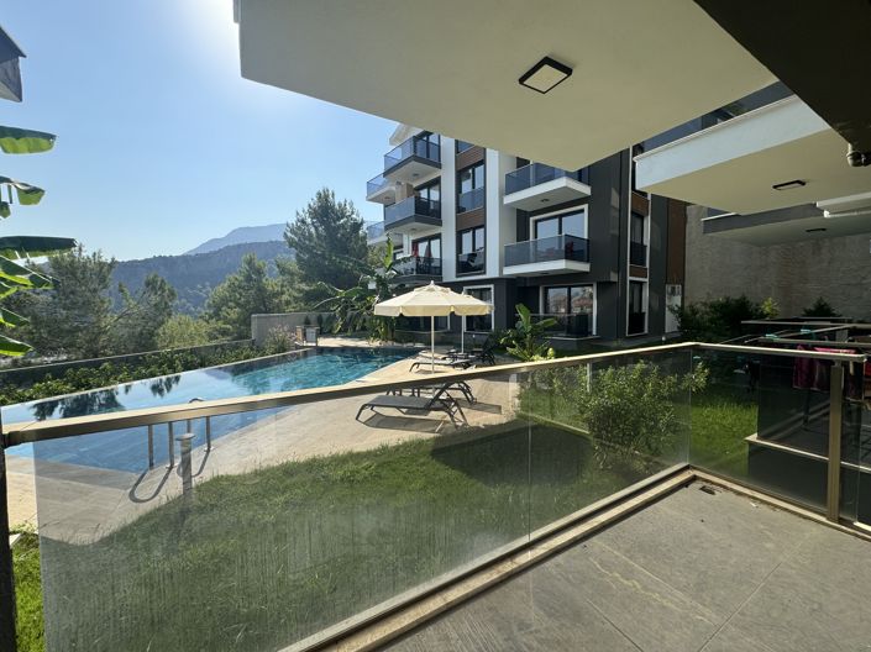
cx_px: 436
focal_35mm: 14
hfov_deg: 102.1
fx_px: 352
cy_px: 326
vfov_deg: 85.6
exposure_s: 1/944
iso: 40
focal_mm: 2.22
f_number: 2.2
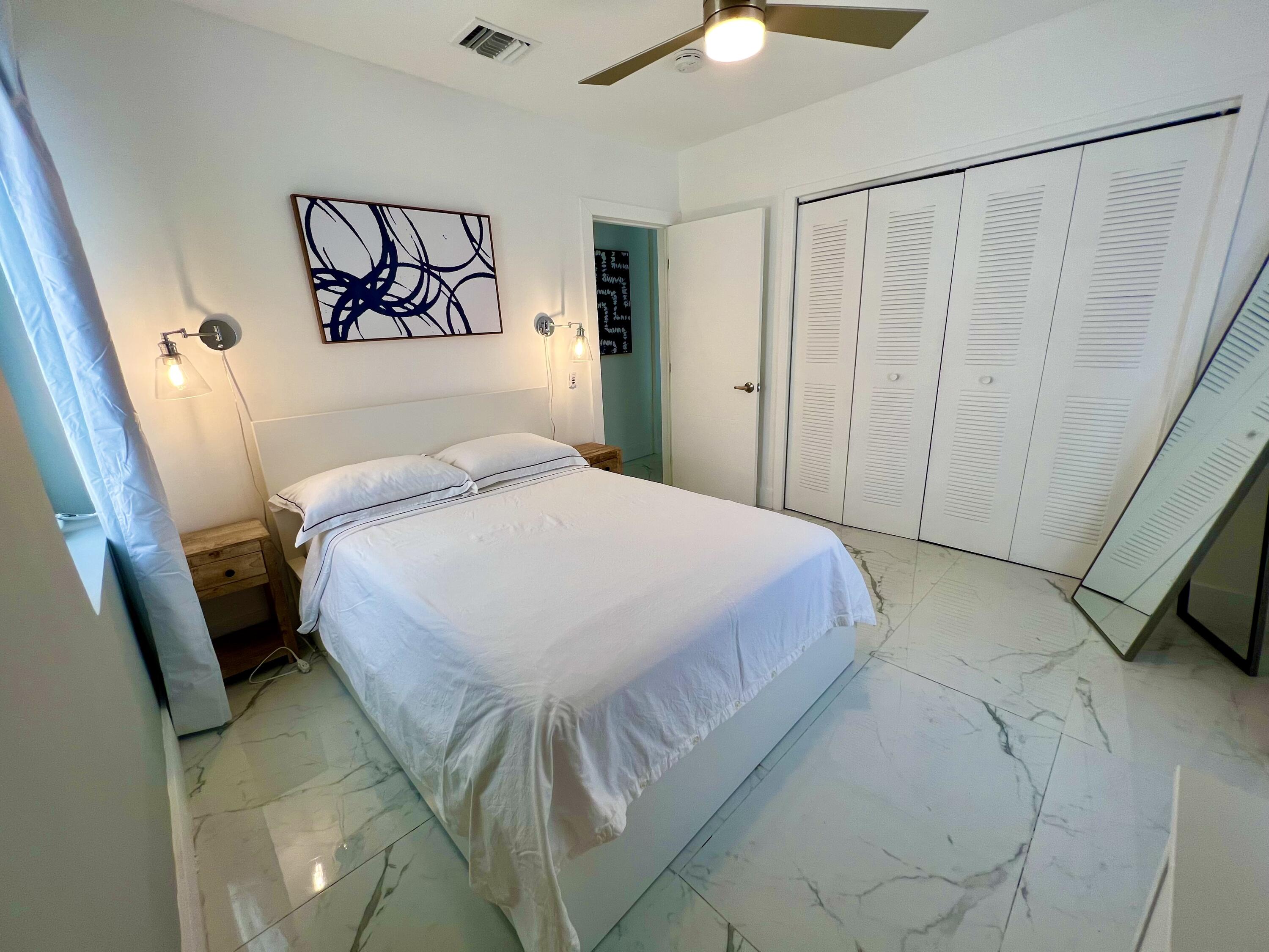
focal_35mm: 13
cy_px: 476
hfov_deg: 106.2
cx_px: 634
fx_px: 477
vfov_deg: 89.9
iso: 64
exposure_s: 1/120
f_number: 1.8
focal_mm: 1.57
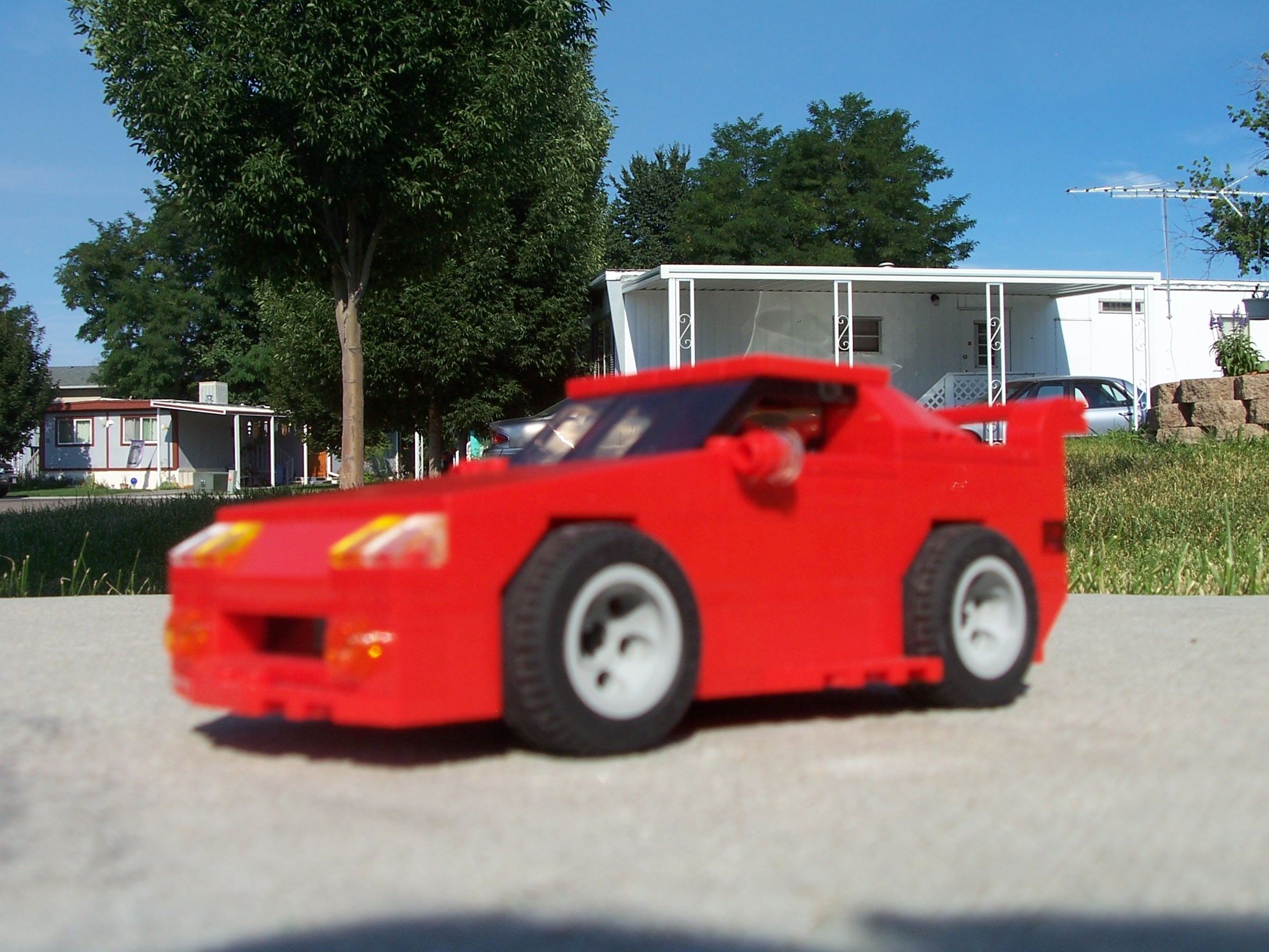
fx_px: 1540
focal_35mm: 42
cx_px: 634
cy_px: 476
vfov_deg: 34.3
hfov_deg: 44.8
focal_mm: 7.2
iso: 80
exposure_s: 1/1000
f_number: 4
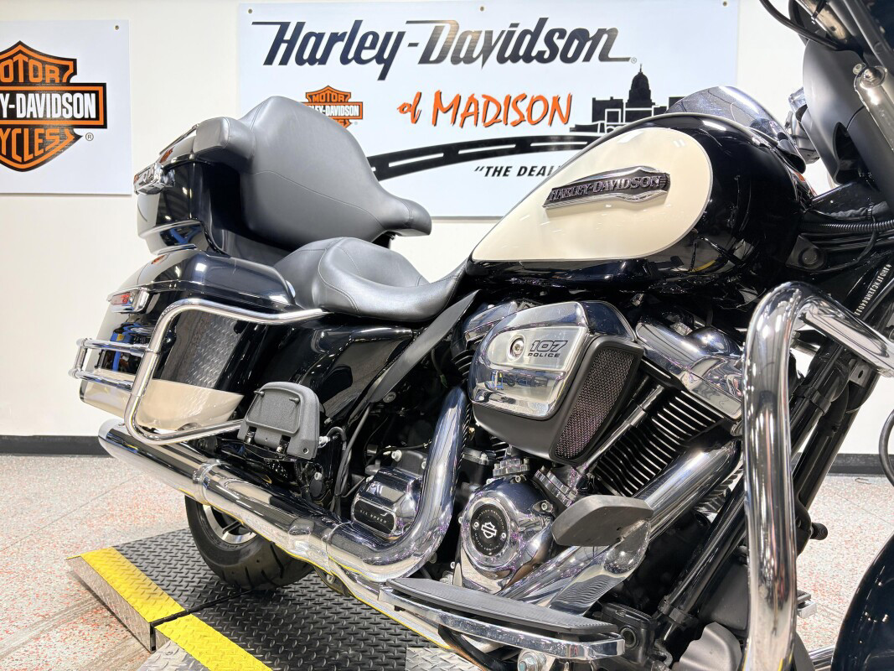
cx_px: 447
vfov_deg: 53.1
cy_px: 336
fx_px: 671
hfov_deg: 67.3
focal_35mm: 26
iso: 80
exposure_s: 1/120
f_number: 1.6
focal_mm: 5.96
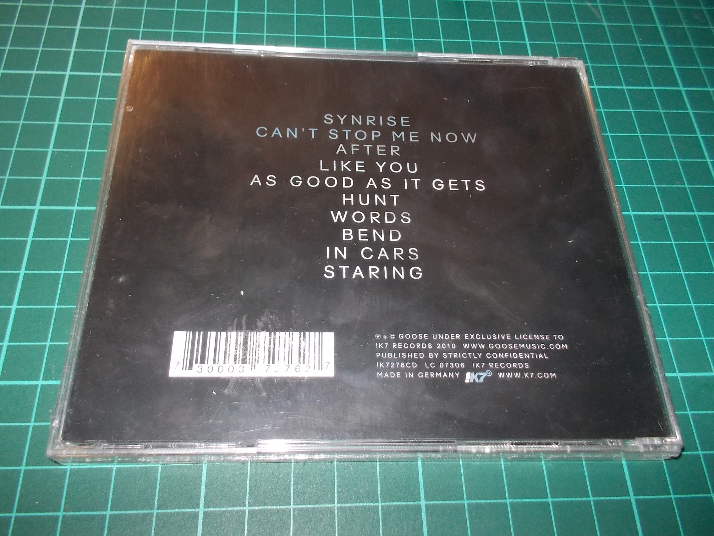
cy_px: 268
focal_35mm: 29
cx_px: 357
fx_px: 598
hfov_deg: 61.7
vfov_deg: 48.2
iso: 200
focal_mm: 4.1
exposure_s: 1/30
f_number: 3.3
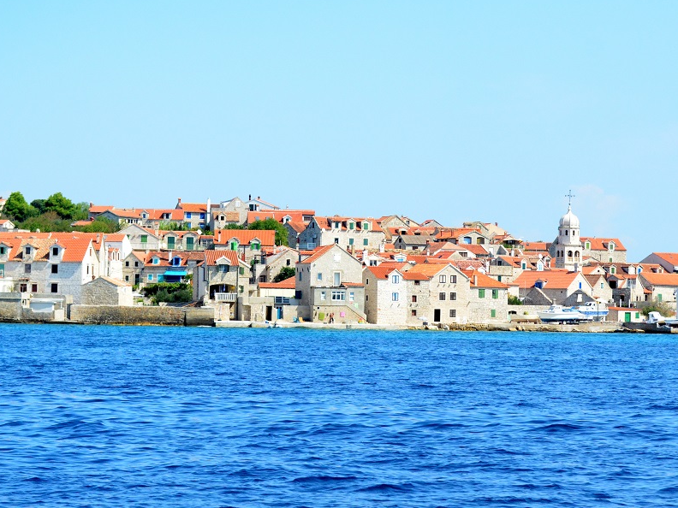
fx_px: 2487
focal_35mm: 127
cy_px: 232
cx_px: 404
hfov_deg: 15.5
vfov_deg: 11.7
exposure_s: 1/8000
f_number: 5
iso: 2000
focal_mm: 70
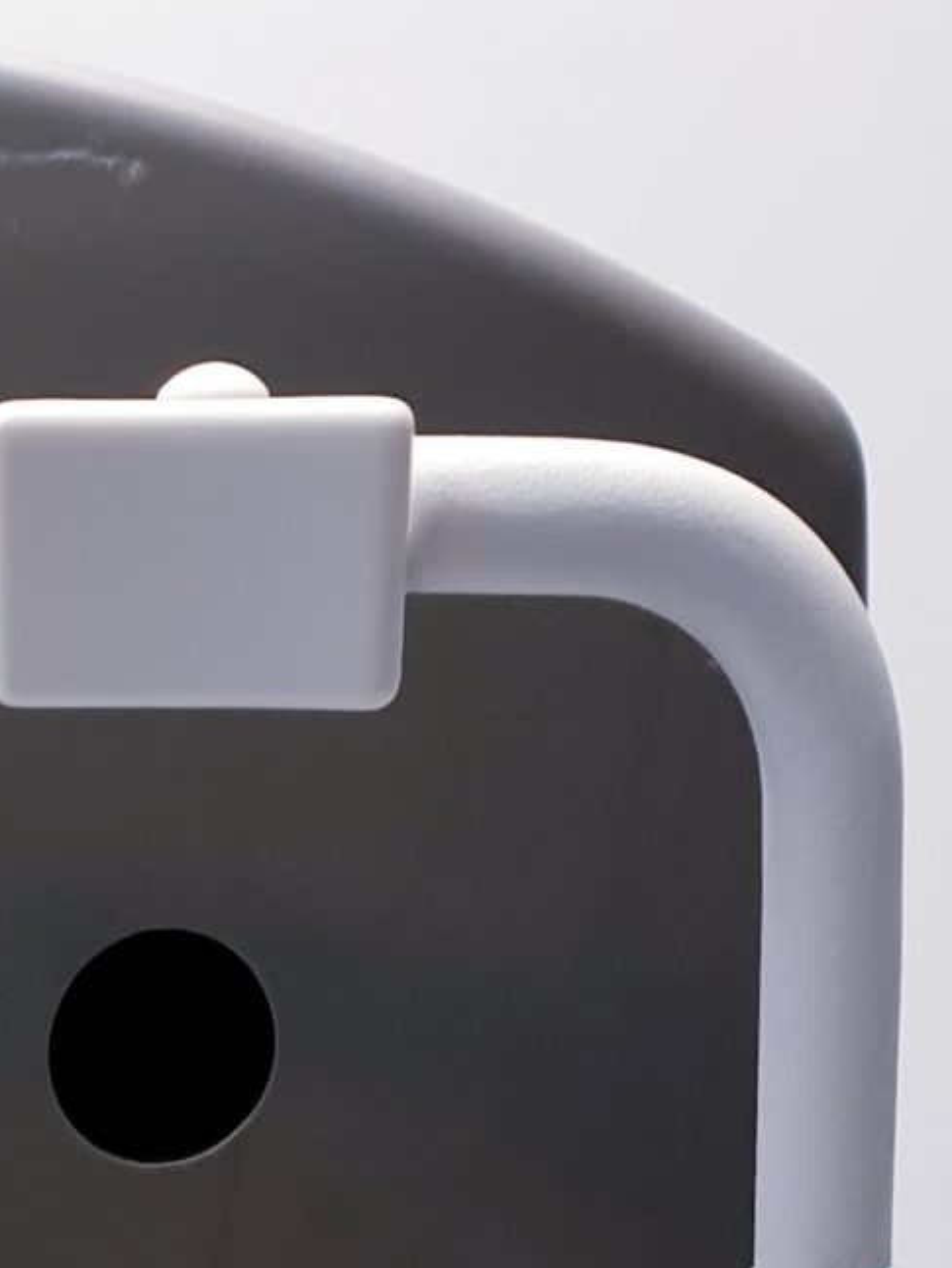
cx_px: -426
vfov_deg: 15.7
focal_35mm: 103
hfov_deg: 13.6
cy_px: 2432
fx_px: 3774
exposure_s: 1/50
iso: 80
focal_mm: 4.3
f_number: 2.4
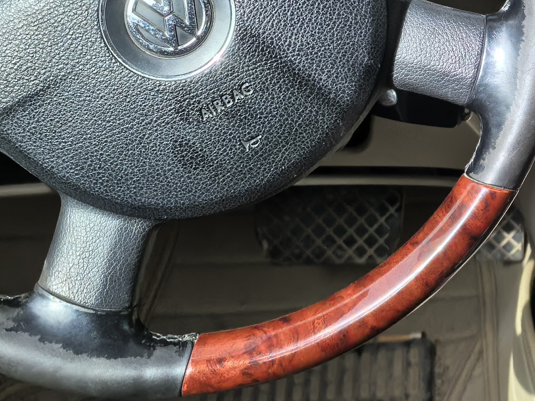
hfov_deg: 20.1
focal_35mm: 93
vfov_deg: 15.6
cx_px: 591
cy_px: 3
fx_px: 1437
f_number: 2
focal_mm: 5.75
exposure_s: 1/2037
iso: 125
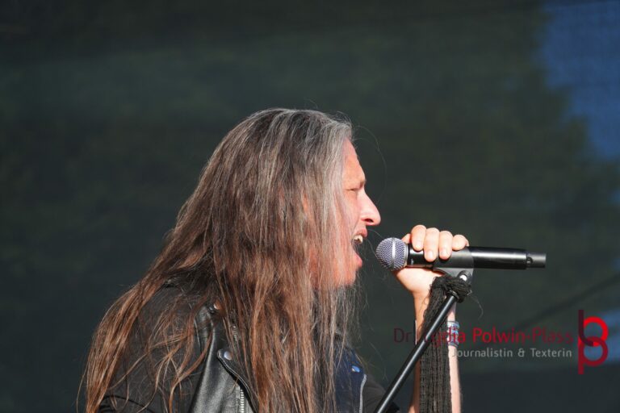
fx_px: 3720
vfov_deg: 6.4
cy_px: 206
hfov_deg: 9.5
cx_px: 310
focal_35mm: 216
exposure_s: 1/250
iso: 160
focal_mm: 144
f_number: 5.6
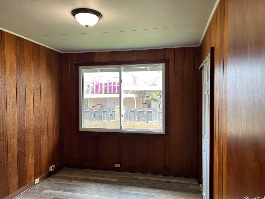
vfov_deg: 53.1
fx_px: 199
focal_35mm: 26
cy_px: 100
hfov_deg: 67.3
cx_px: 132
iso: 64
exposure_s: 1/120
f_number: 1.5
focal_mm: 5.7
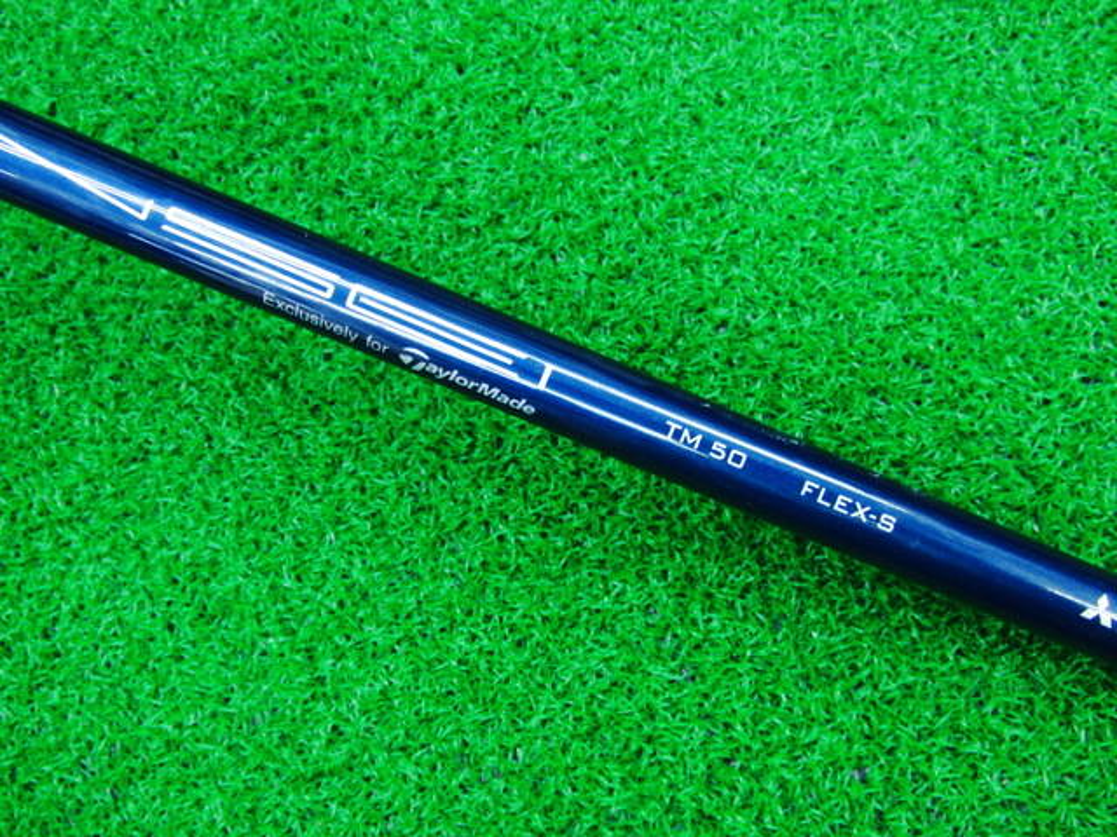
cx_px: 558
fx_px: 1194
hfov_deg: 50.1
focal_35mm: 37
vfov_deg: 38.7
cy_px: 418
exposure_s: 1/20
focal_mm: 6.42
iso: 400
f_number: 3.6
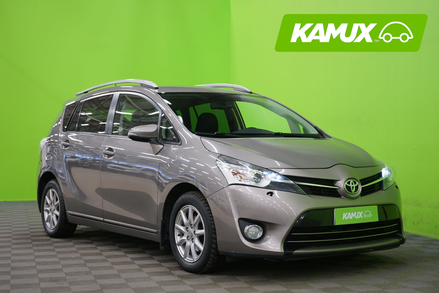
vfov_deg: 23.8
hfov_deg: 35.1
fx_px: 695
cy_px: 146
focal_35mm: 57
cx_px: 220
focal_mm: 57
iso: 400
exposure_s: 1/8
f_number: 5
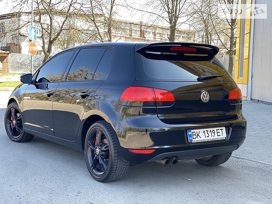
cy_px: 102
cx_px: 136
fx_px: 409
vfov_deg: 28.0
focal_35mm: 52
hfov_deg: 36.8
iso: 50
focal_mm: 6
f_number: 2
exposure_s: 1/122
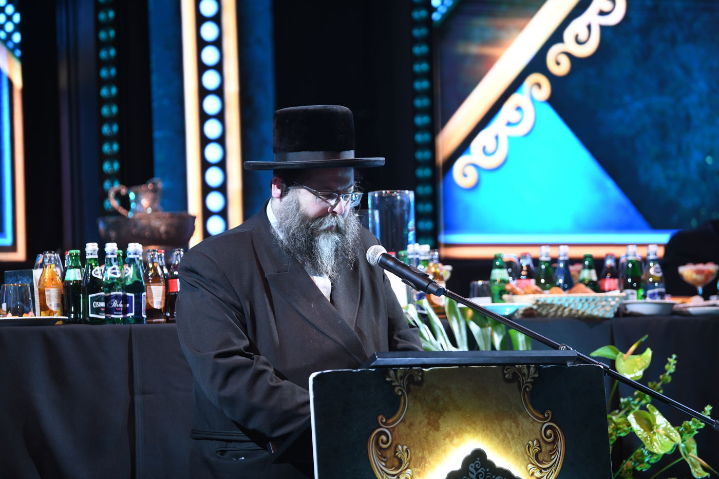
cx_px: 360
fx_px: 3095
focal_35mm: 155
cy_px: 240
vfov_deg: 8.9
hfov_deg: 13.3
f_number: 2.8
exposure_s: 1/100
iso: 640
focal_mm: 155
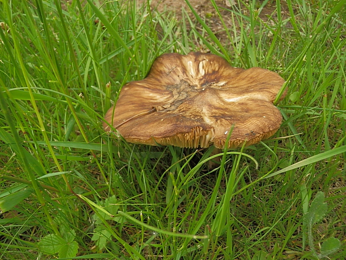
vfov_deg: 38.7
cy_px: 130
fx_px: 370
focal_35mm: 37
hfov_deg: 50.1
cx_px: 173
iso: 320
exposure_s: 1/320
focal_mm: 6.7
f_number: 3.9
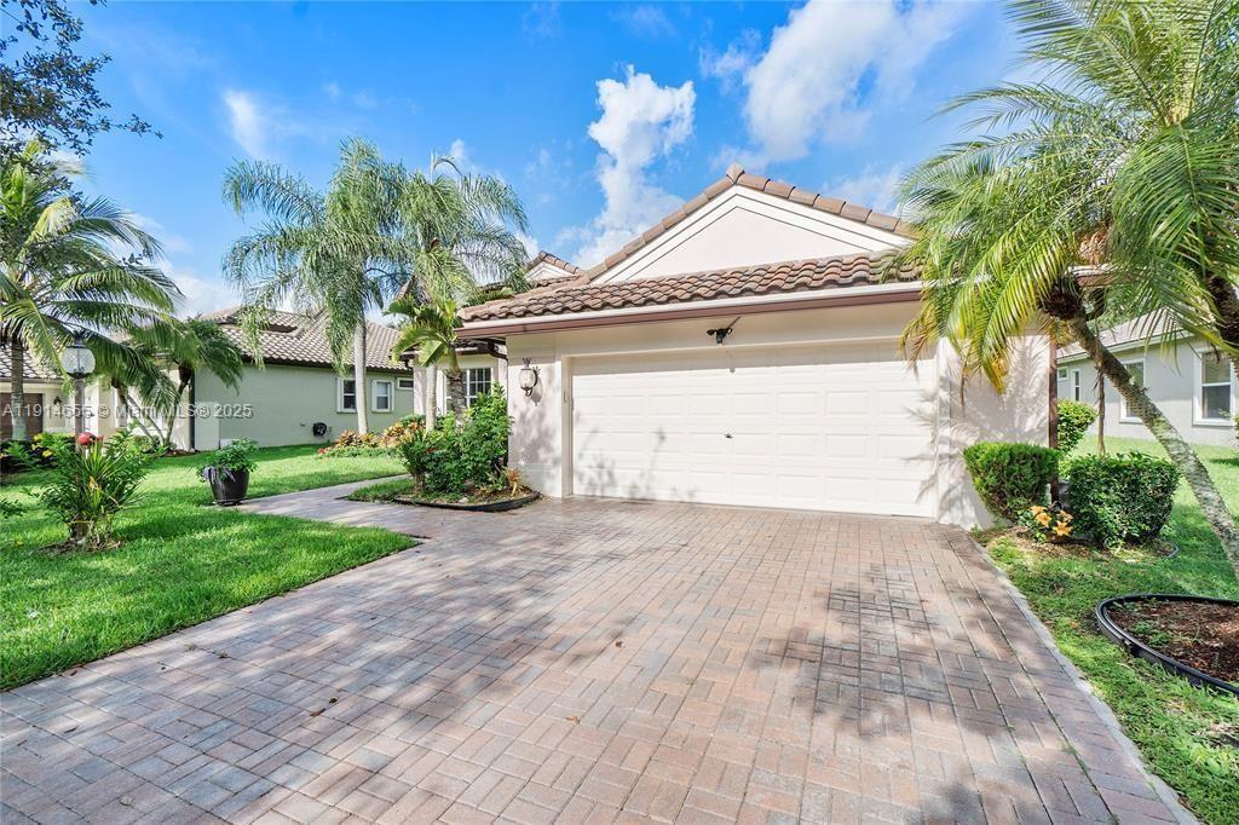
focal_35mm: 15
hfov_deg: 100.4
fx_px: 516
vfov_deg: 77.3
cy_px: 412
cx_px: 620
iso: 100
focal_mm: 10
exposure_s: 1/160
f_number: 11
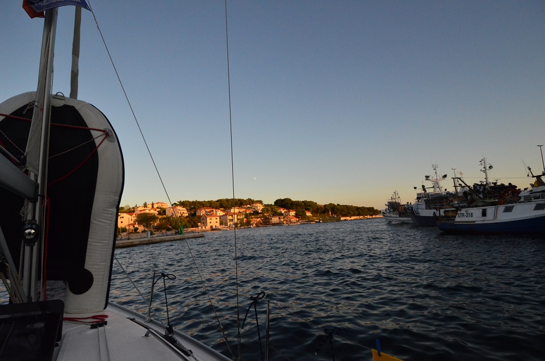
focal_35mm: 33
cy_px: 180
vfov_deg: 39.8
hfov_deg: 57.3
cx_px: 272
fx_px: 498
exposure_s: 1/5000
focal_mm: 22
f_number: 5.6
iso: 2000
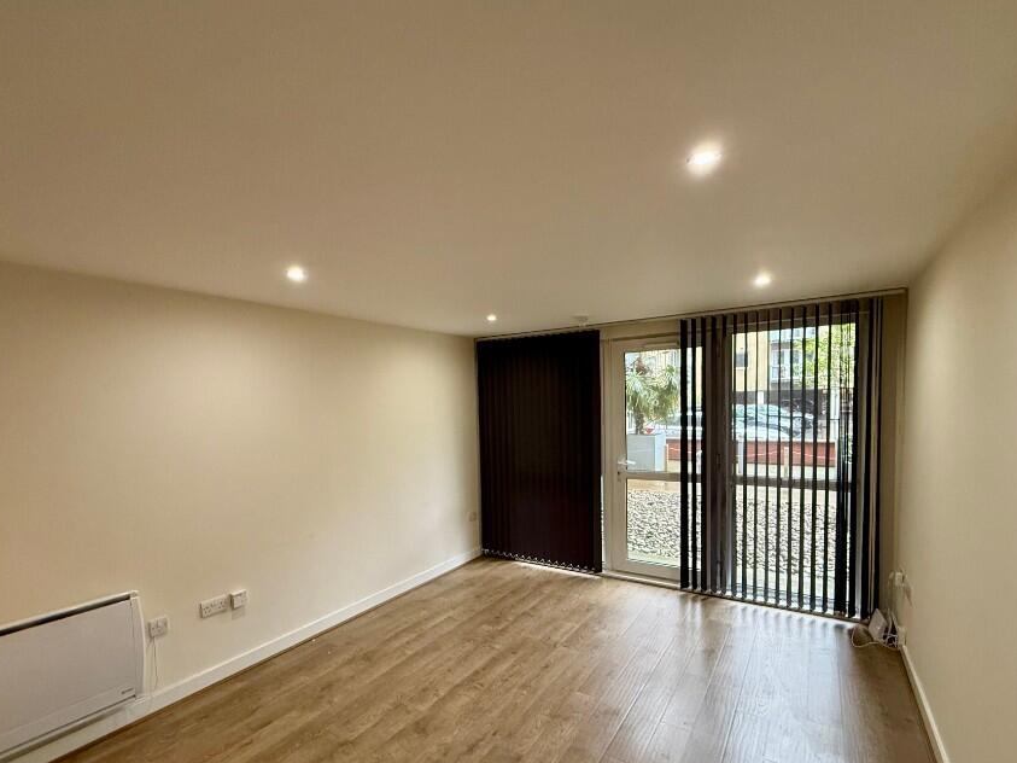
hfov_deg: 91.0
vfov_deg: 74.3
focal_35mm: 17
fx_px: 499
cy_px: 435
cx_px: 492
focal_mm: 2.22
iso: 250
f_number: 2.2
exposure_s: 1/100
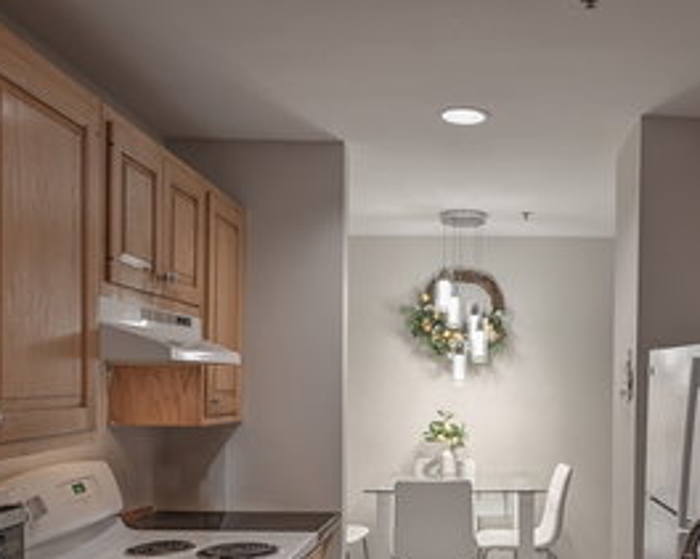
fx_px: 849
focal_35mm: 41
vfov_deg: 35.9
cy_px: 400
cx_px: 517
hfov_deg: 43.5
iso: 100
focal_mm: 24
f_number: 8
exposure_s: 1/13
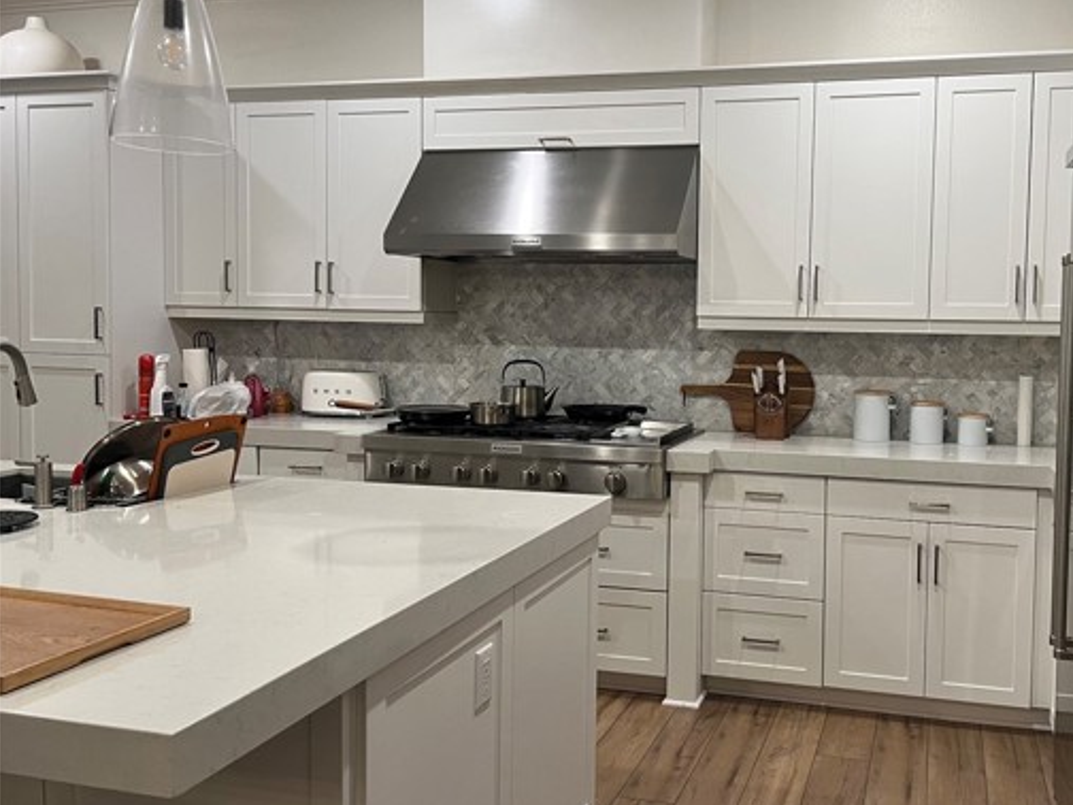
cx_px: 679
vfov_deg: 42.9
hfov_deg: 54.6
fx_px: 1023
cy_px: 373
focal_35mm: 33
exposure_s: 1/60
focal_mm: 5.7
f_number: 1.5
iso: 100
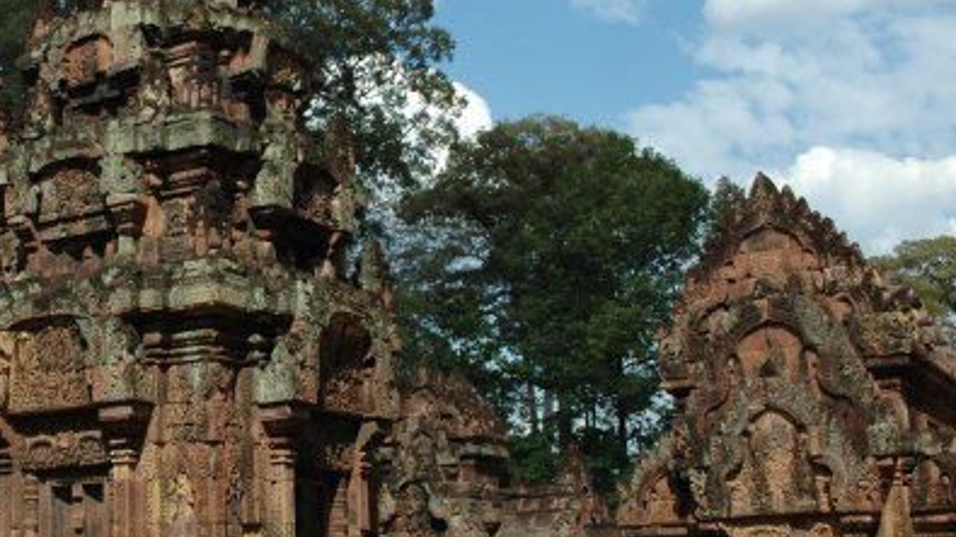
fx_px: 1597
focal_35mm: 63
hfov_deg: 32.1
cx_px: 143
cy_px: 307
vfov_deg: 19.1
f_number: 9
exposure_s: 1/320
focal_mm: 22
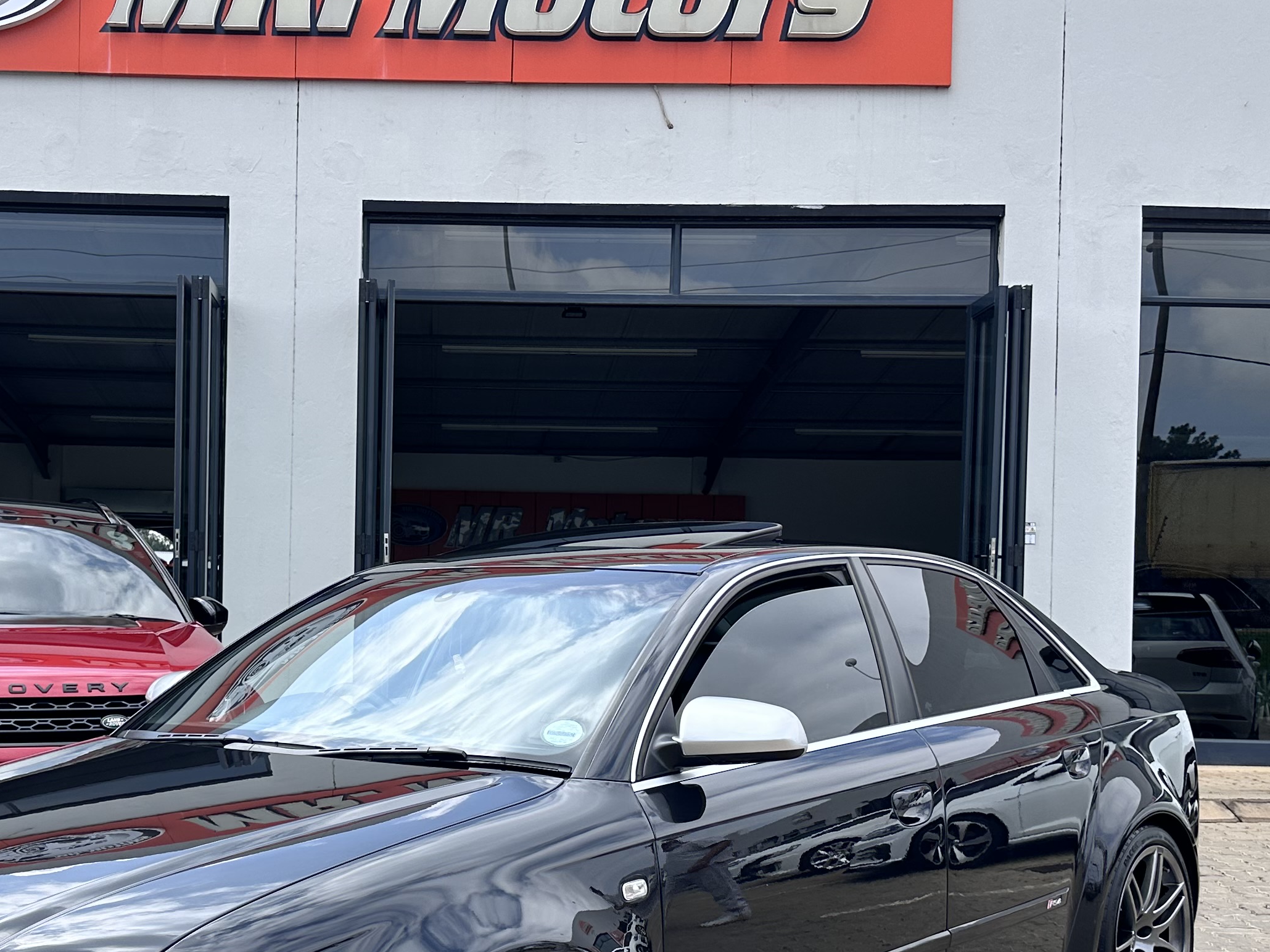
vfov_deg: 30.7
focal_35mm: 47
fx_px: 1724
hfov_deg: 39.8
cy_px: 629
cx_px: 402
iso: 80
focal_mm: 6.86
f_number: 1.78
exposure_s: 1/1988
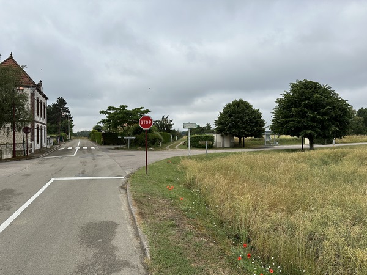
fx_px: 254
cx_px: 184
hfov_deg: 71.6
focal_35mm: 24
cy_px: 138
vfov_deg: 56.8
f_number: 1.78
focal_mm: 6.86
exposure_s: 1/4545
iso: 80
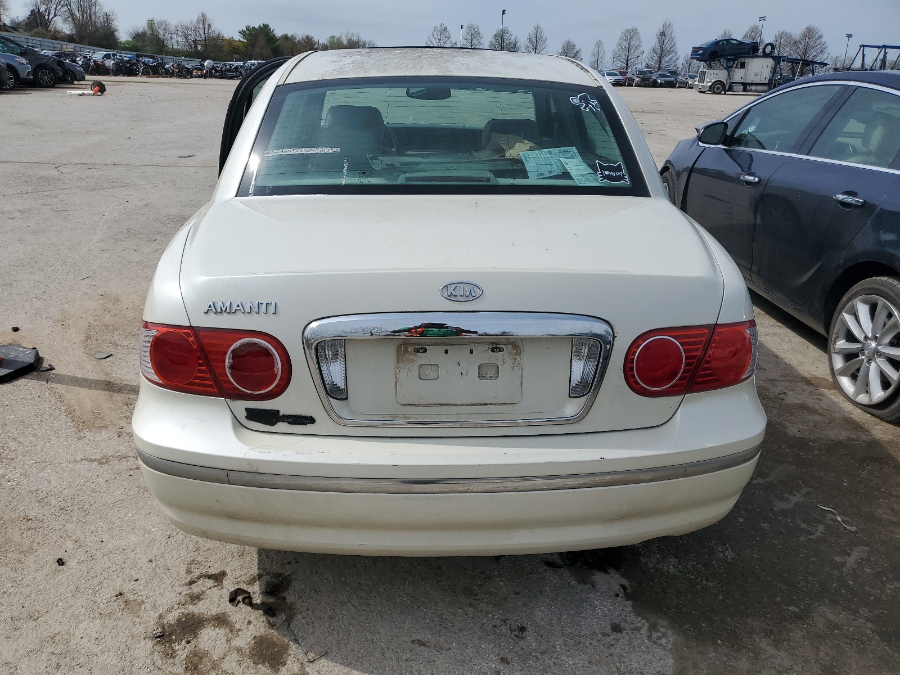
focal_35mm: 26
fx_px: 676
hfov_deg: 67.3
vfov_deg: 53.1
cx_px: 450
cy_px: 338
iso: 50
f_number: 1.5
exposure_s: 1/10000
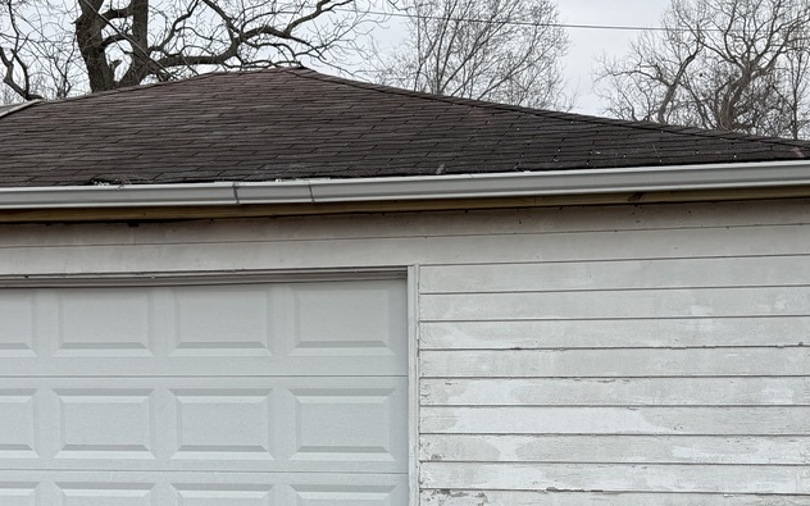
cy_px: 427
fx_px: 1280
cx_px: 443
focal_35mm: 58
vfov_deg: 22.0
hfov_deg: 35.1
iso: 80
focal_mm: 6.76
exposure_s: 1/3279
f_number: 1.78
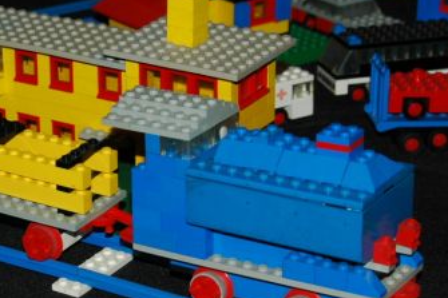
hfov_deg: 14.9
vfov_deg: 10.1
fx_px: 1692
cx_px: 11
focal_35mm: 136
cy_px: 146
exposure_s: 1/125
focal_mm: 38
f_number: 5.6
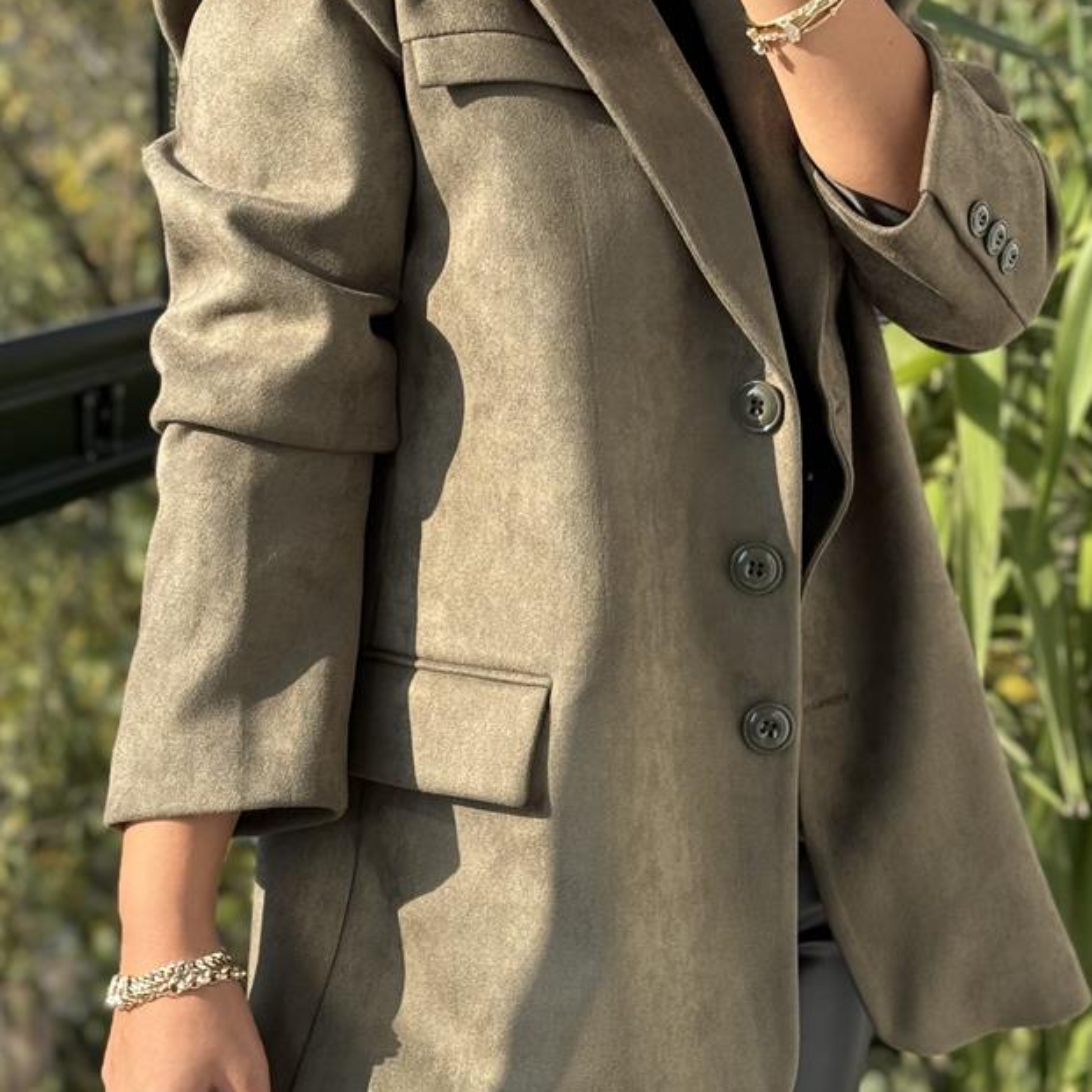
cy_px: 333
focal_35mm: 91
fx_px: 3248
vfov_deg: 19.0
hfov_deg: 19.1
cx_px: 625
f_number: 1.78
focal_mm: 6.76
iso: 64
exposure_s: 1/425
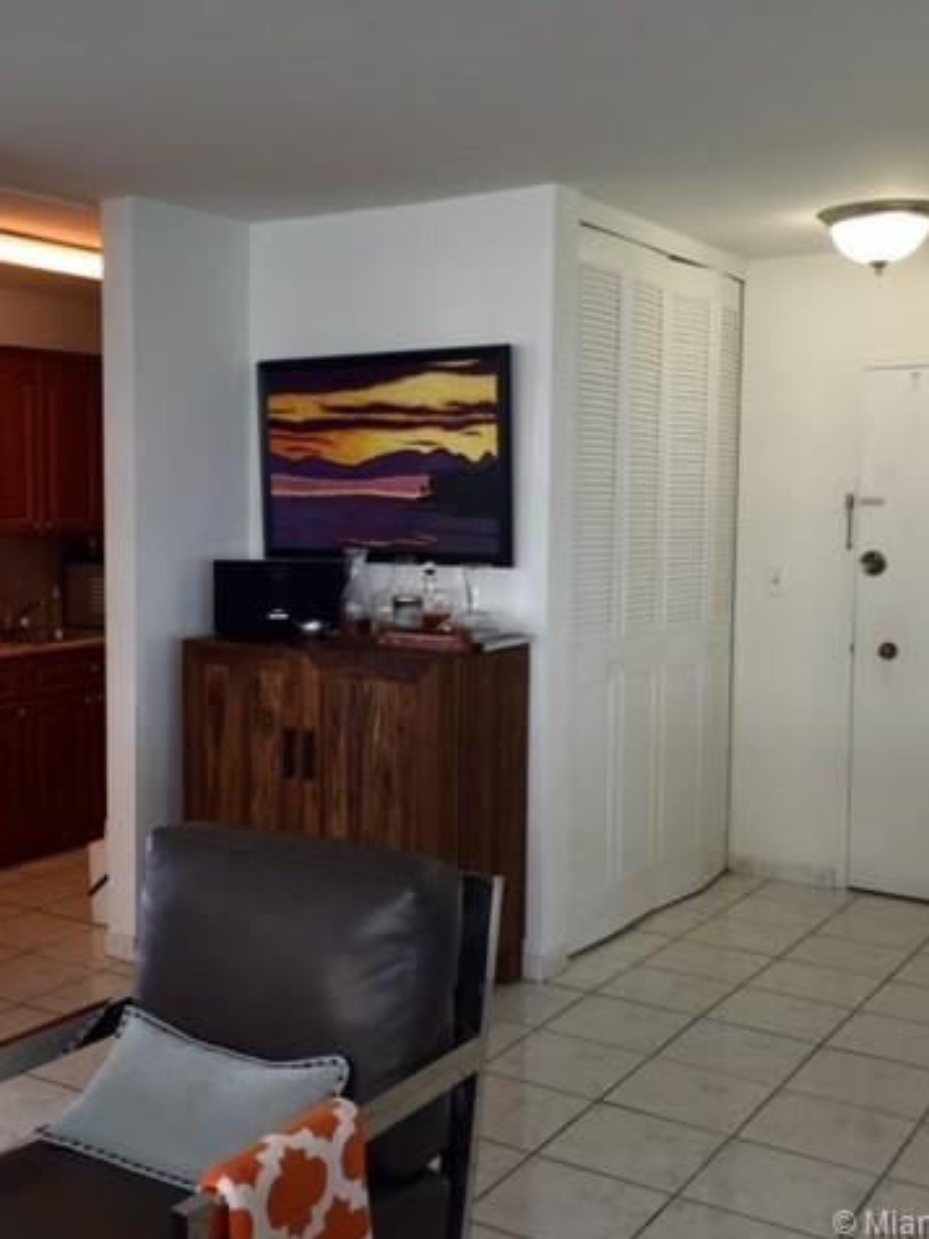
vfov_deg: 47.9
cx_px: 354
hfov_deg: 36.6
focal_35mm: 39
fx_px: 1396
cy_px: 622
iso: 32
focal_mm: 4.15
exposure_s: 1/60
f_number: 2.2
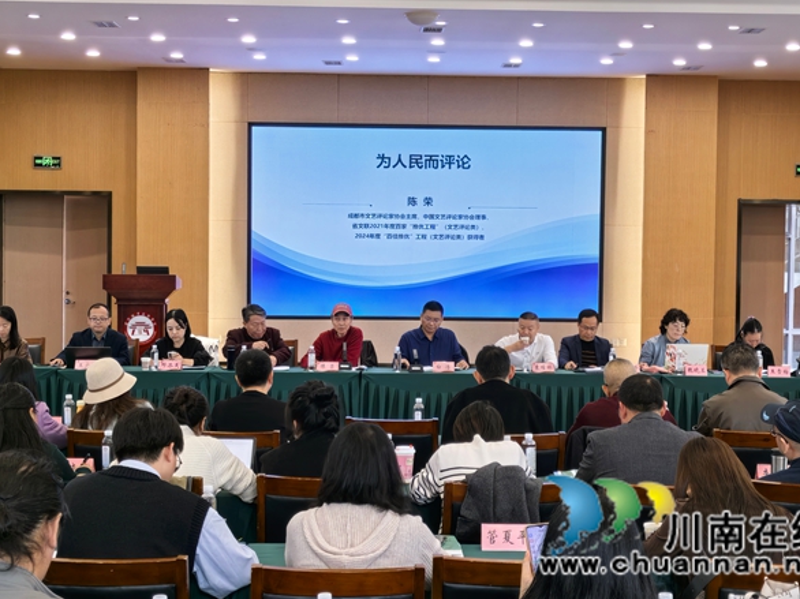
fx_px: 1363
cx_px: 426
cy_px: 285
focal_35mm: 59
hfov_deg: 32.7
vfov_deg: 24.8
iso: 125
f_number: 1.9
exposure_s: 1/99.3
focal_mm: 5.52
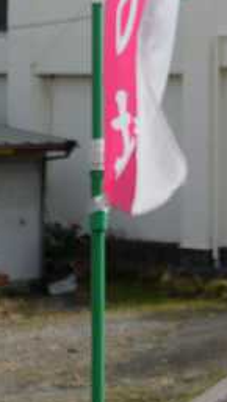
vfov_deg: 13.3
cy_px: 57
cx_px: 412
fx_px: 1719
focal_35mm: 161
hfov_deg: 7.3
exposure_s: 1/4000
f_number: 4
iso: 220
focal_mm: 52
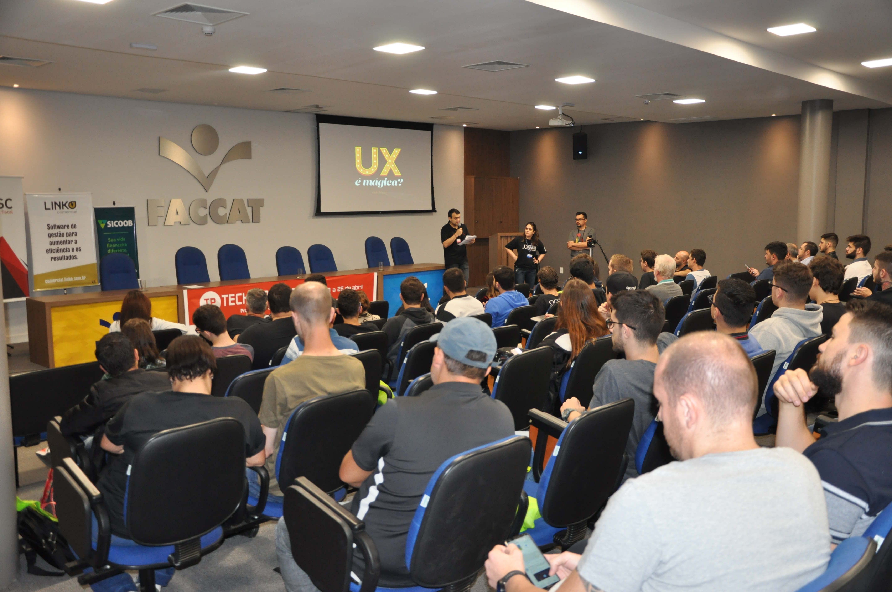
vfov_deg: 39.9
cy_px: 296
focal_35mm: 33
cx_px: 446
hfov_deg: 57.3
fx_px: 817
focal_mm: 22
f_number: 3.8
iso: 800
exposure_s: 1/60
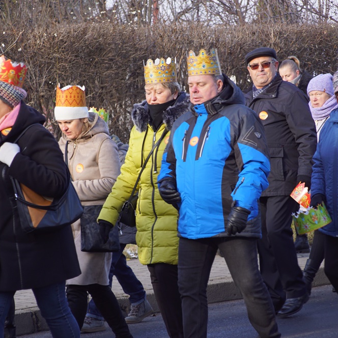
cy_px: 169
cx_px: 177
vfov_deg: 9.1
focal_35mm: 192
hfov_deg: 9.1
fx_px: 2121
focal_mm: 100
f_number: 5.6
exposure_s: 1/160
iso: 200
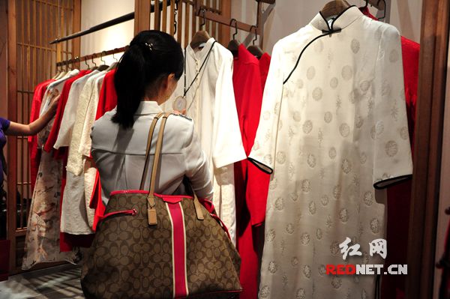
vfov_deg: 41.6
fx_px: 393
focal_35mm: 32
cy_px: 150
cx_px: 225
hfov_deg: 59.5
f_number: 3.8
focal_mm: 21
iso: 1600
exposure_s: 1/320
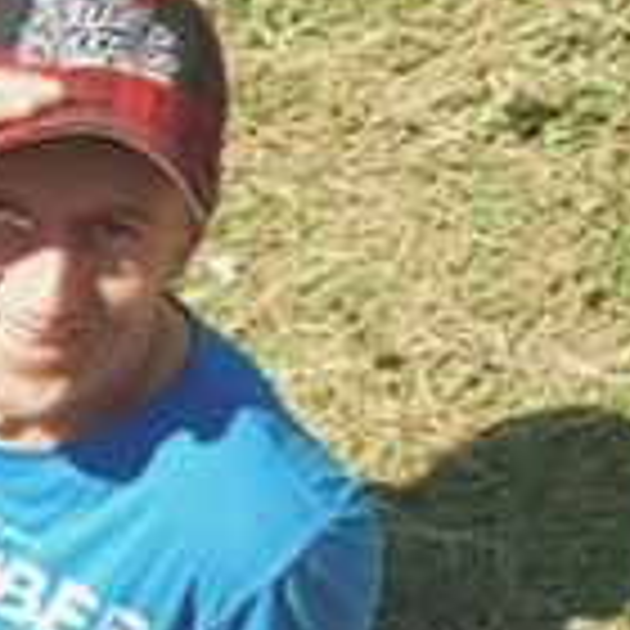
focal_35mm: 119
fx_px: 2450
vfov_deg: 14.6
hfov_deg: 12.6
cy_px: 376
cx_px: -673
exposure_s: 1/1260
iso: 50
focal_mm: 2.1
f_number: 1.7
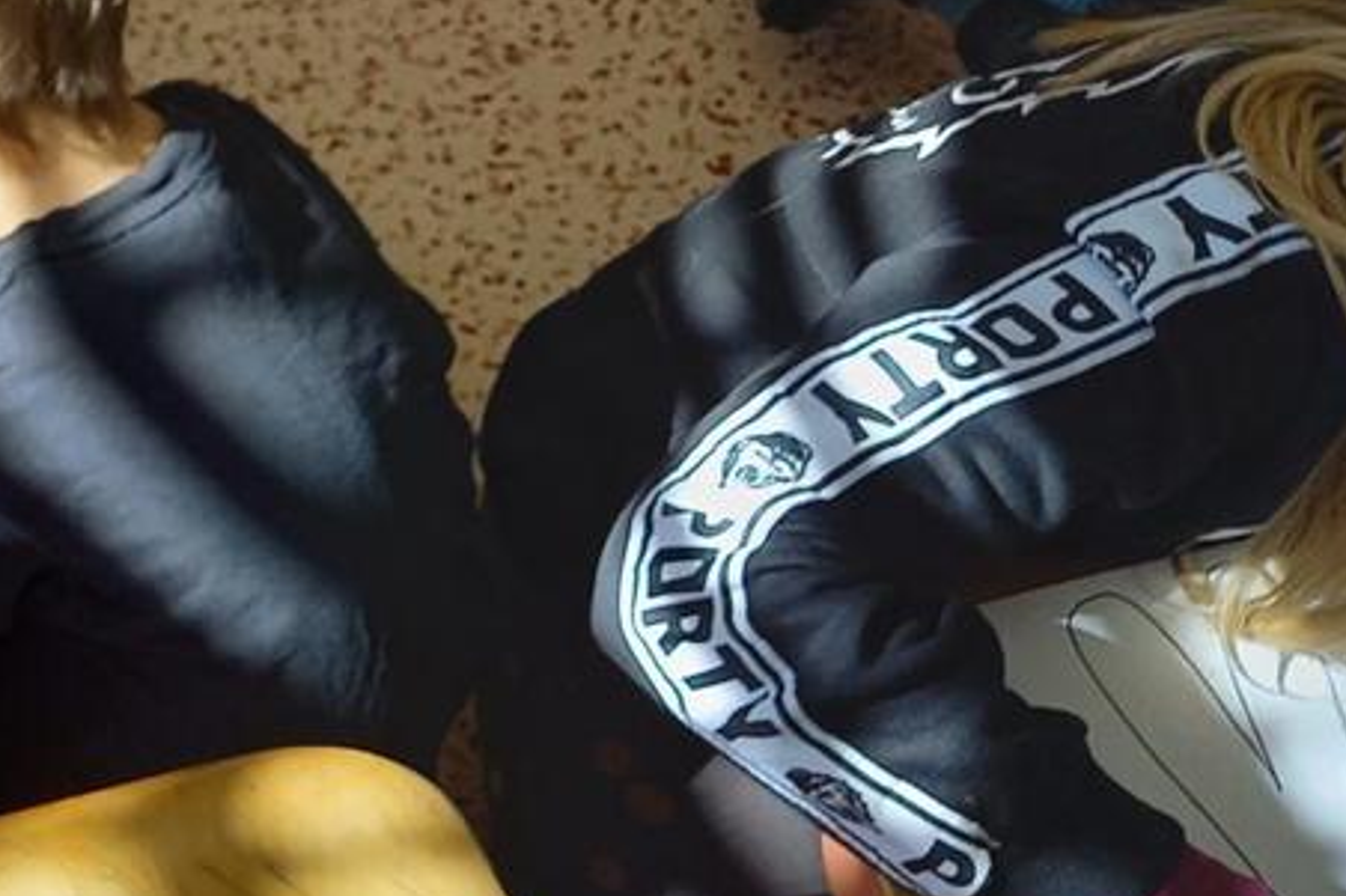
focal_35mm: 77
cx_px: -402
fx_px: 2878
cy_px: 289
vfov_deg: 17.7
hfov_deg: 23.3
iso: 50
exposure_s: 1/164
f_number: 1.8
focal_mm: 4.65
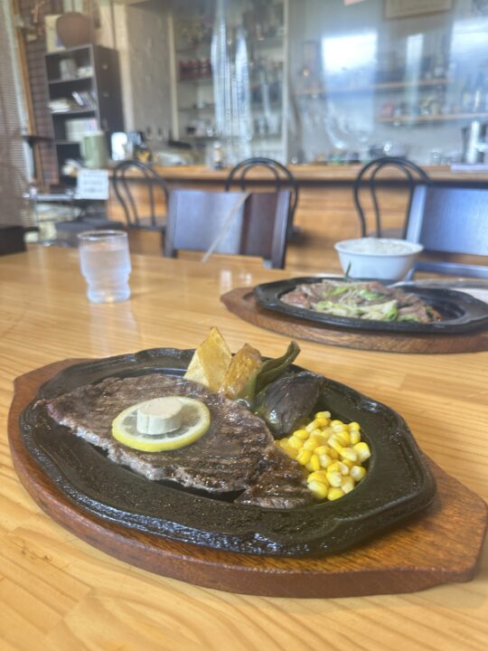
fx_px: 451
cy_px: 326
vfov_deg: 71.6
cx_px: 244
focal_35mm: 24
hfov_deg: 56.8
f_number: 1.78
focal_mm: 6.86
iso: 125
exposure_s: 1/60
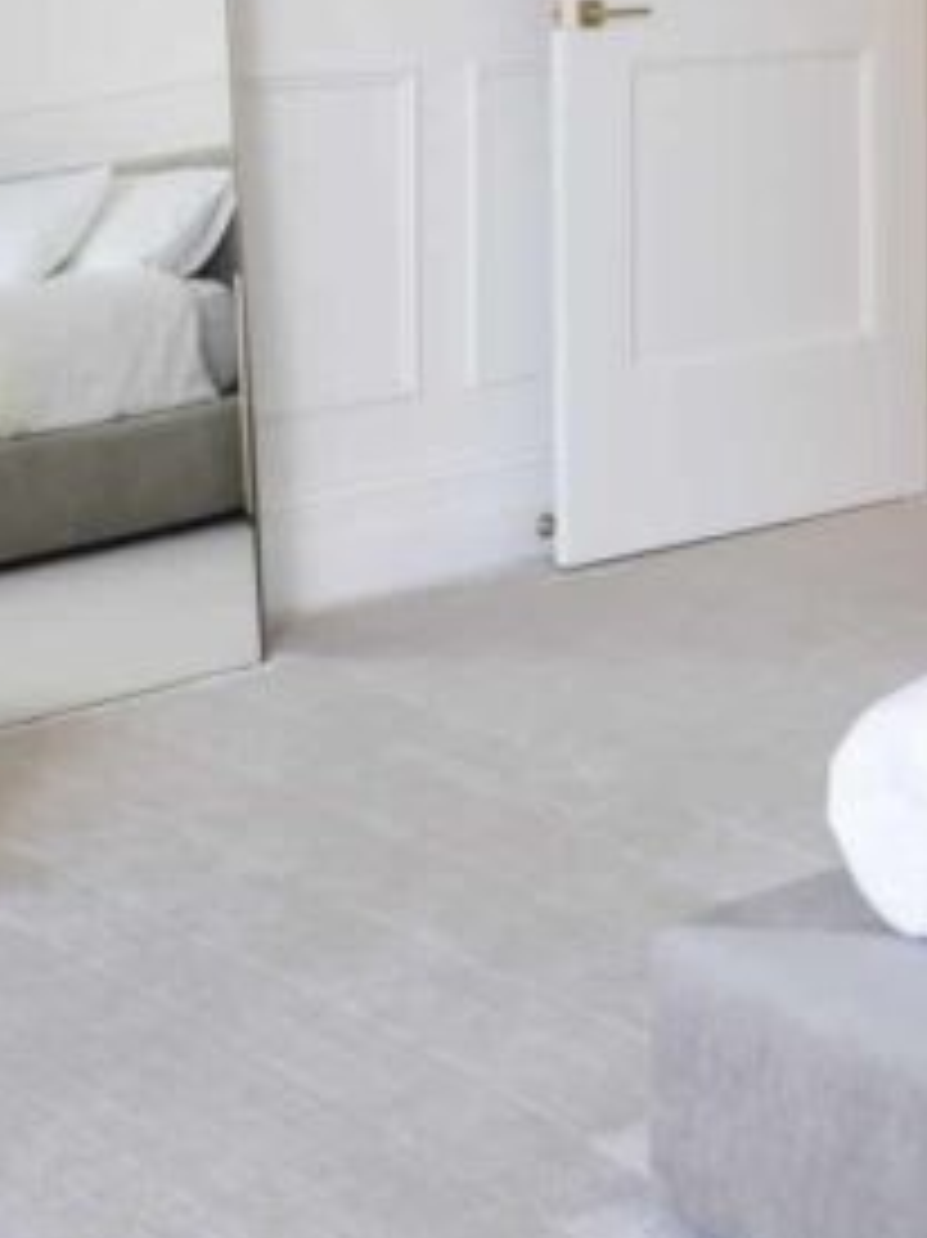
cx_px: 284
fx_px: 2430
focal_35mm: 68
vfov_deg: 26.6
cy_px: -74
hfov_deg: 21.5
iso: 200
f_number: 10
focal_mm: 19
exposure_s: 1/15
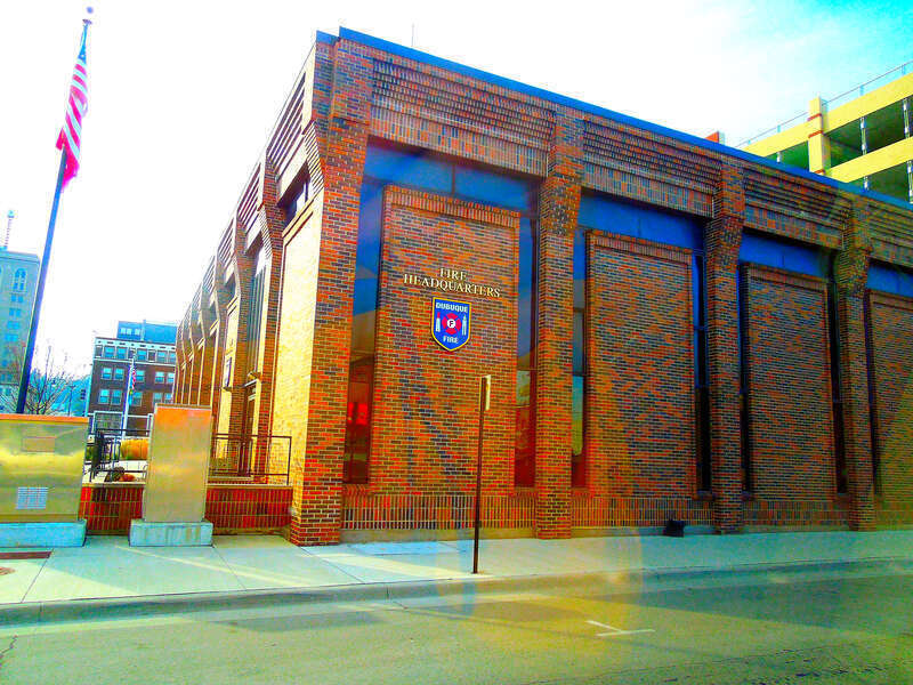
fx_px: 659
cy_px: 342
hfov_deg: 69.4
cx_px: 456
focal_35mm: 25
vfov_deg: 54.9
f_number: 3.3
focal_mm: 4.5
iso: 250
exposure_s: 1/125
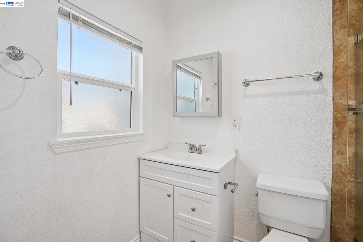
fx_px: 161
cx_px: 182
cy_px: 121
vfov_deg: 73.7
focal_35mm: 16
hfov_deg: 96.7
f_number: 8
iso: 400
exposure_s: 1/40
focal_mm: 16
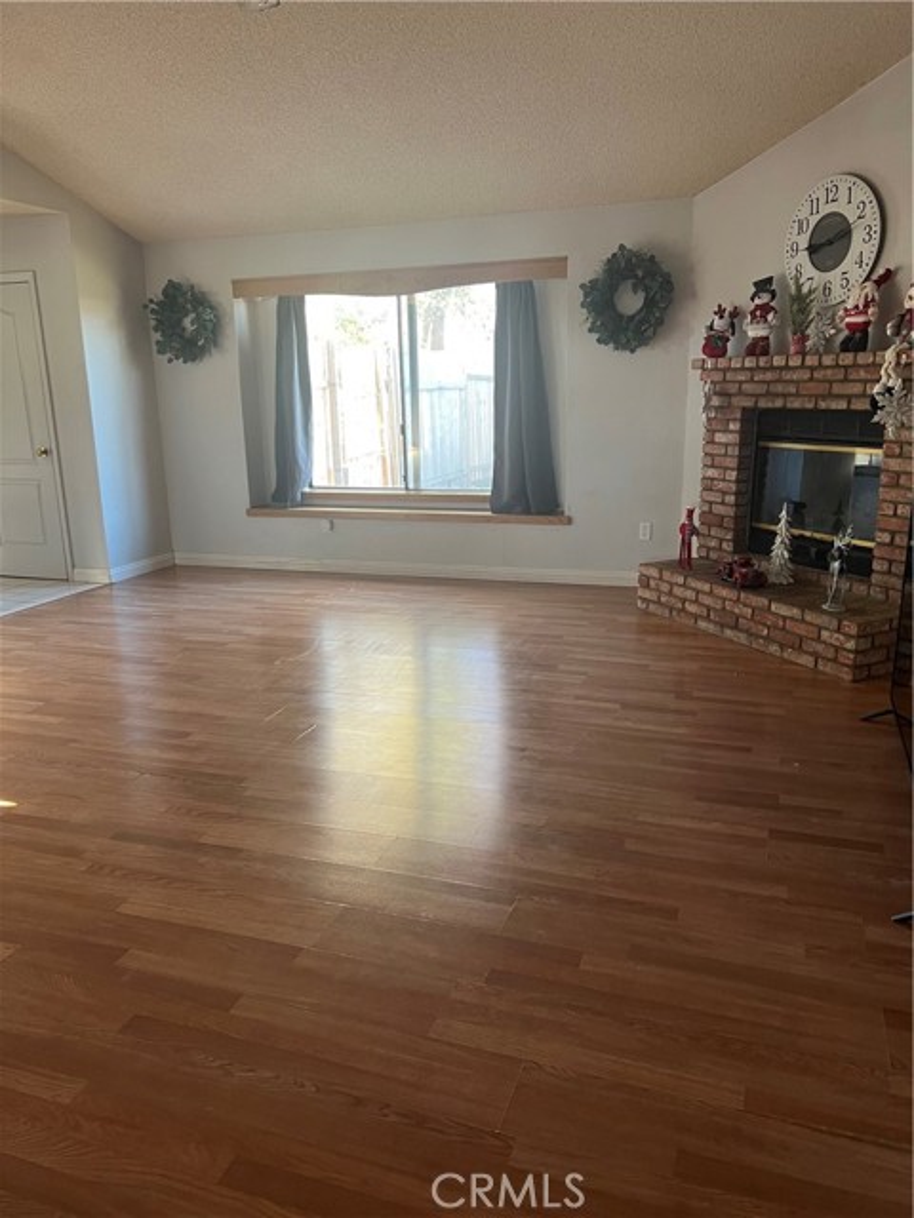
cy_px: 609
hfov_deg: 53.1
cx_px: 457
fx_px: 915
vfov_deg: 67.3
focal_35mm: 26
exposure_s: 1/60
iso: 125
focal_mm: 5.7
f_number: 1.5
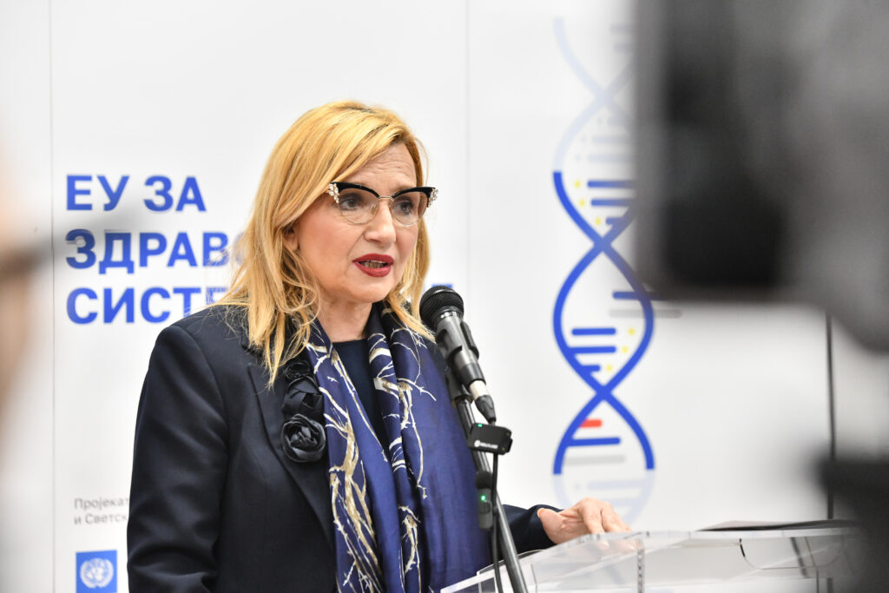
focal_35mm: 110
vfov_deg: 12.5
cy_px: 296
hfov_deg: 18.6
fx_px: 2717
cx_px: 444
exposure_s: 1/200
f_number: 5
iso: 4000
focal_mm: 110
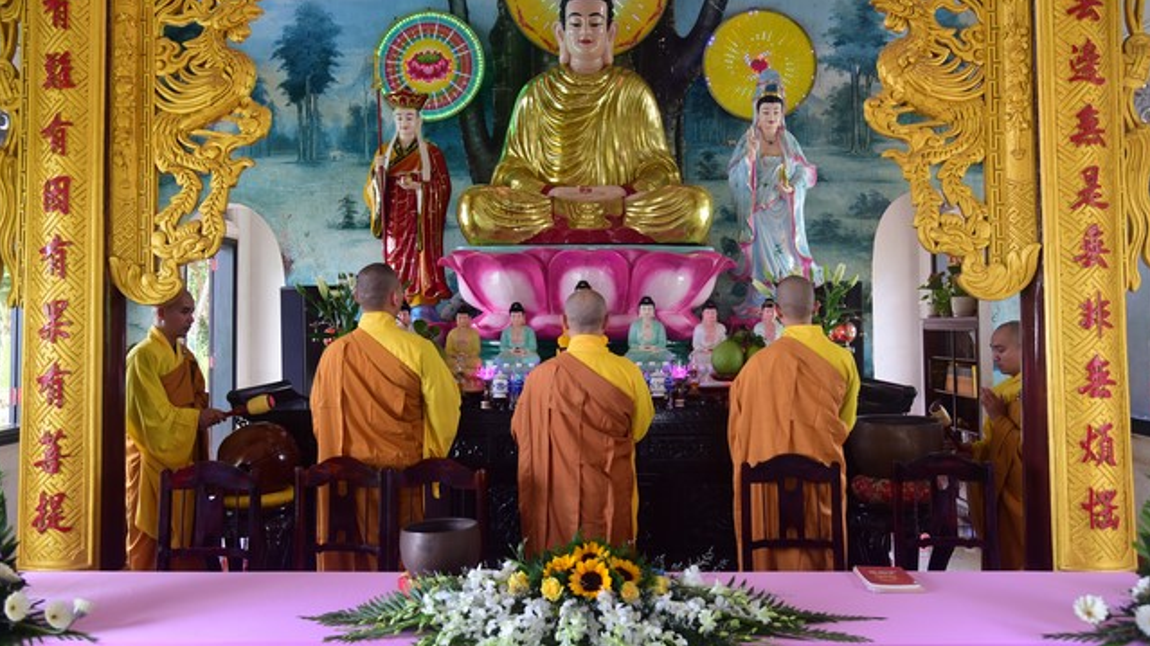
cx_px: 578
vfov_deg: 36.5
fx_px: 976
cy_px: 259
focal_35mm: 32
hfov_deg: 61.0
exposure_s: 1/50
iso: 250
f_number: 4.5
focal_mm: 30
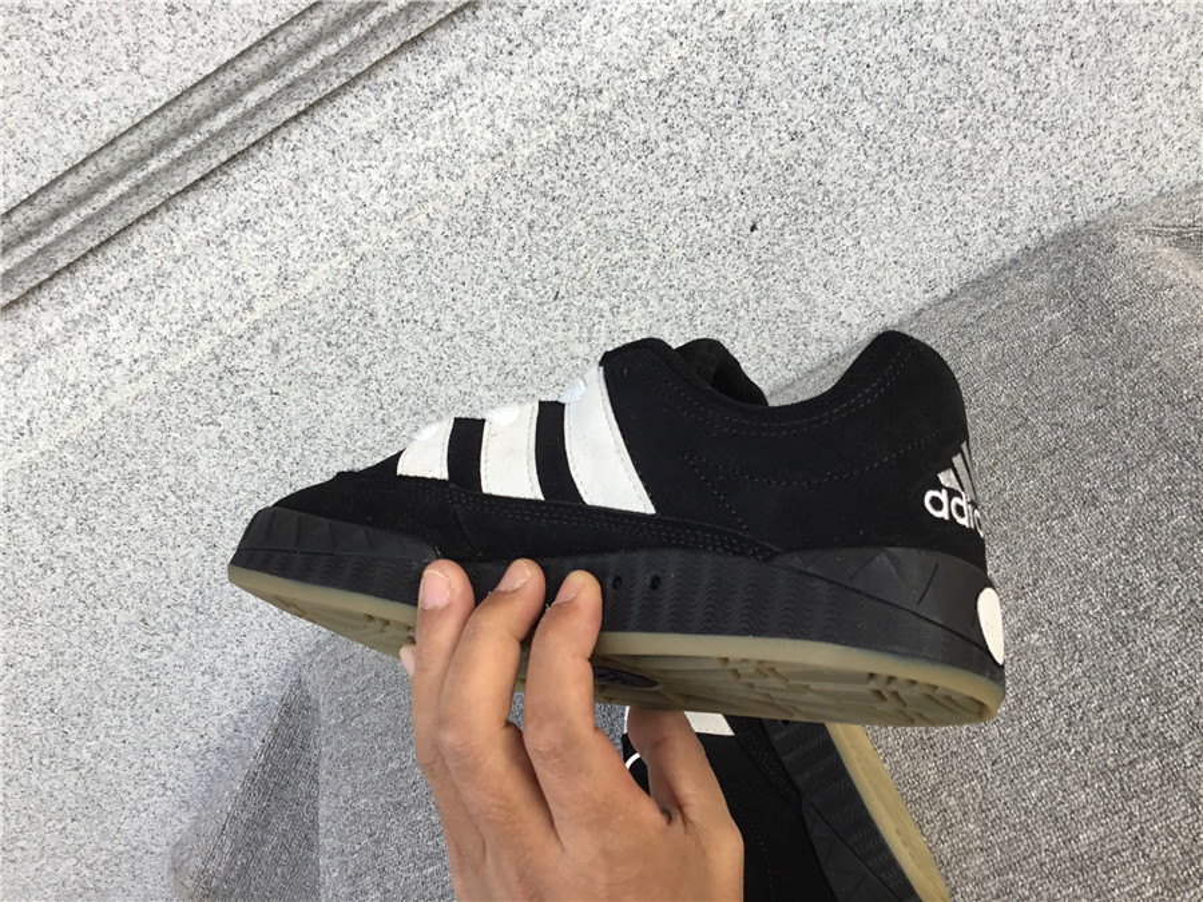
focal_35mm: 31
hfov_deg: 58.4
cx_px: 602
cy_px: 451
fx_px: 1077
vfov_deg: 45.4
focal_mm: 3.3
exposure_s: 1/165
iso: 25
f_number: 2.4
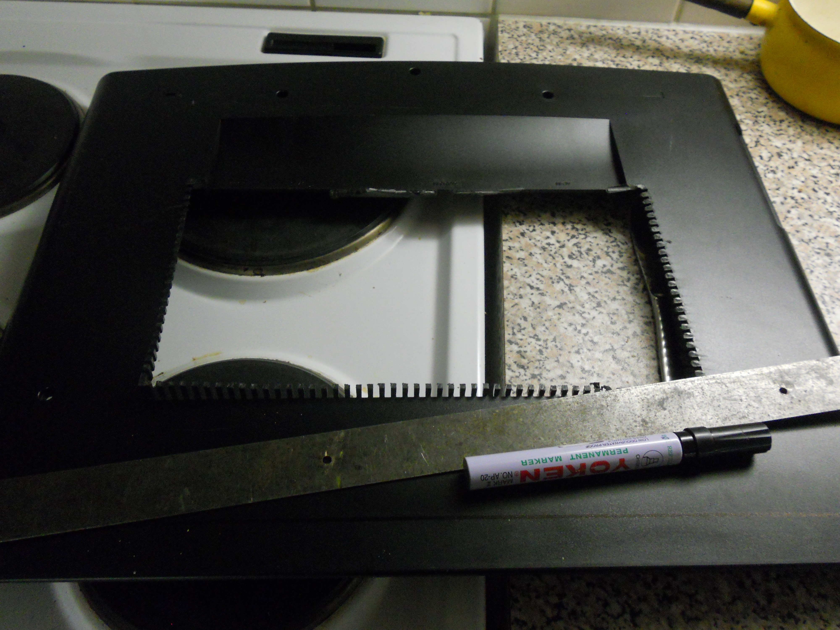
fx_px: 777
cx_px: 420
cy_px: 315
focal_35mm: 32
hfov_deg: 56.8
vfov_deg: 44.2
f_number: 3.5
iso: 400
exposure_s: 1/40
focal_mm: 5.8
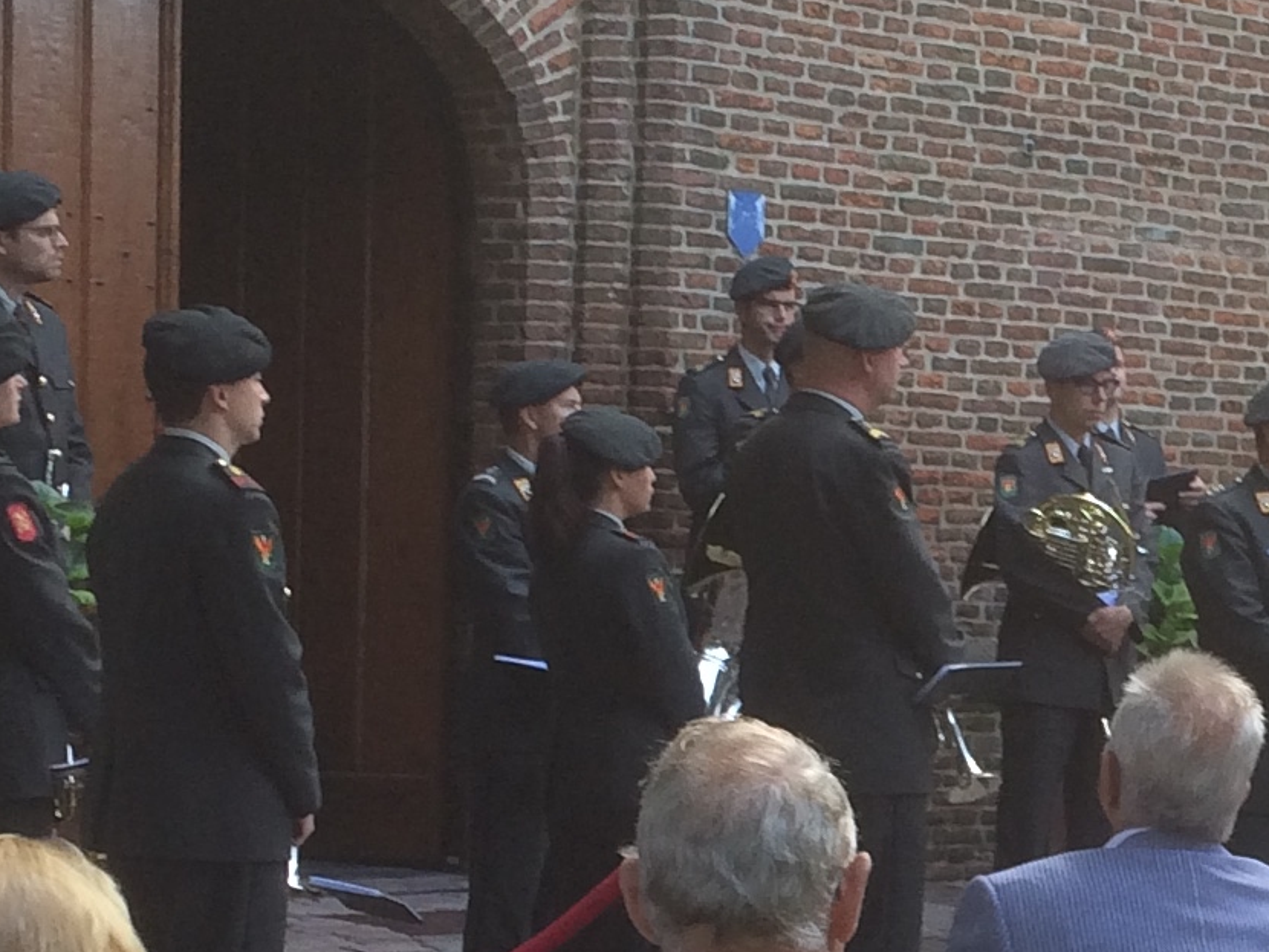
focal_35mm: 114
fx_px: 4180
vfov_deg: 12.9
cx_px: 1405
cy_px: 807
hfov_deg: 16.7
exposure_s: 1/100
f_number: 2.2
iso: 40
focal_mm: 4.15
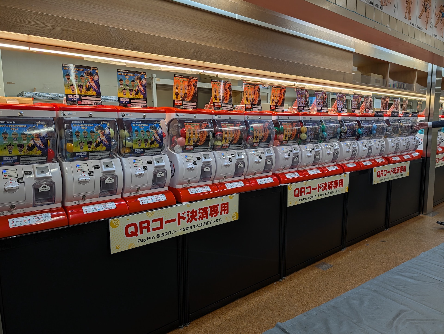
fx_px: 308
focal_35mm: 24
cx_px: 222
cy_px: 167
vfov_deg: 56.9
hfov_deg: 71.5
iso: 19
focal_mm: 6.9
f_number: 1.68
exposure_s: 1/337
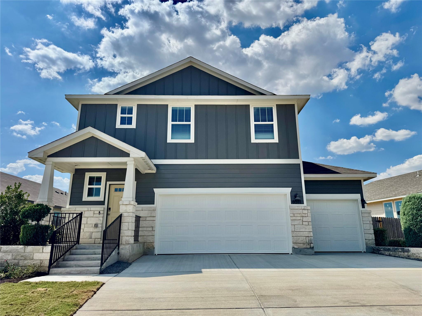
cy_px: 158
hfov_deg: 71.6
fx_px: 293
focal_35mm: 24
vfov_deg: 56.8
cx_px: 211
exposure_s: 1/10417
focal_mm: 6.76
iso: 80
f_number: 1.78
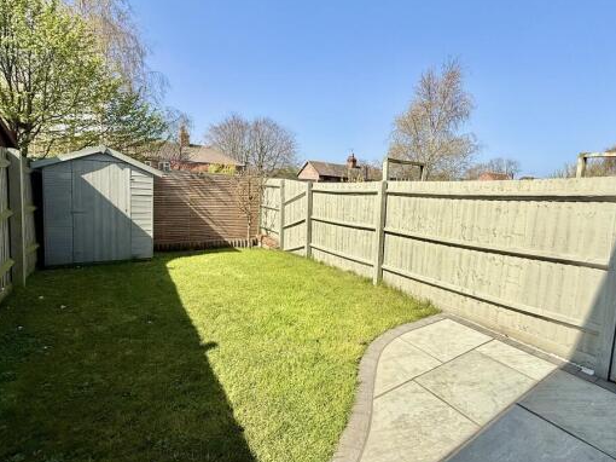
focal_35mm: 16
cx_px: 348
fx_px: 285
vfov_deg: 78.0
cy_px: 221
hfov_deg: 94.0
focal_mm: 2.22
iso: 50
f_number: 2.2
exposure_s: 1/2611
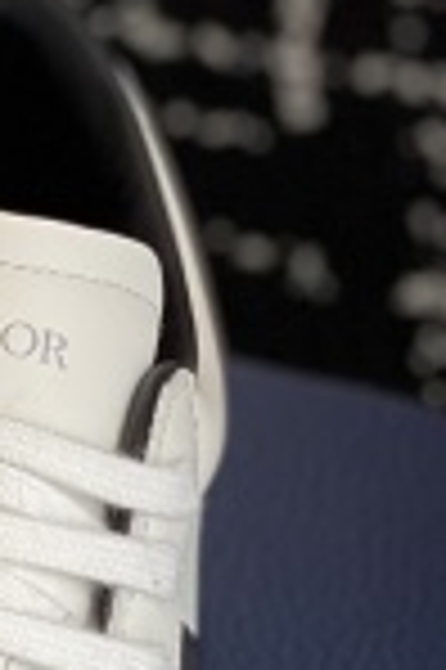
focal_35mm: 290
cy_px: 544
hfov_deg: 4.6
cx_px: -671
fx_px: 5401
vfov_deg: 7.1
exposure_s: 1/224
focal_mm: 6
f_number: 2
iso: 20
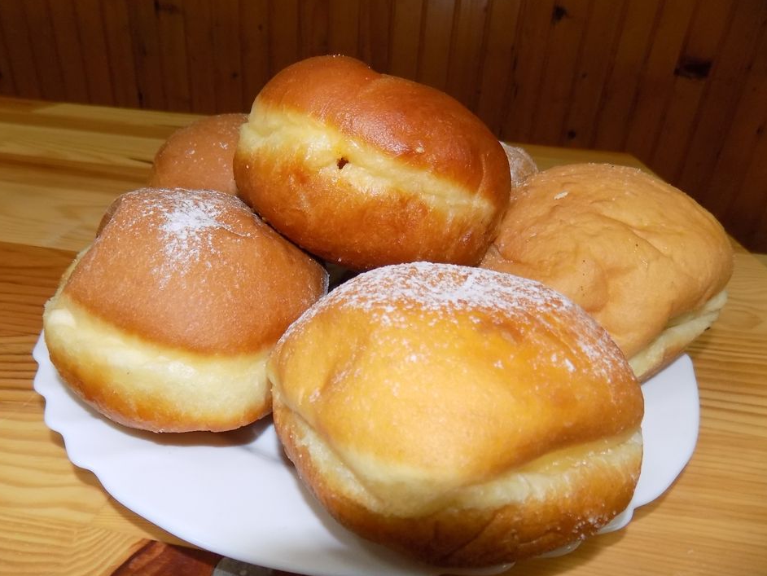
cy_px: 304
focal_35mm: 25
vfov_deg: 54.9
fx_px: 554
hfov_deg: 69.3
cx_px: 354
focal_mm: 4
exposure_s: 1/30
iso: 200
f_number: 3.1
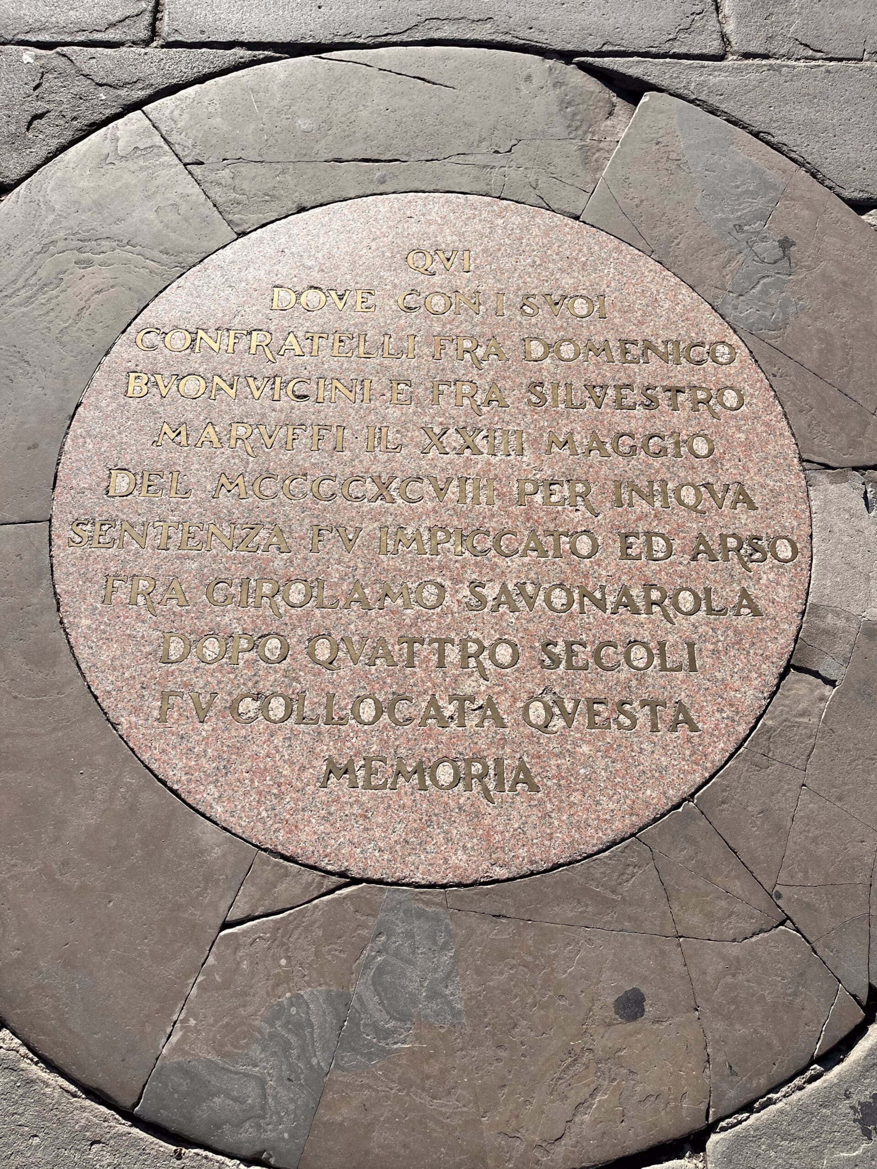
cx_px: 438
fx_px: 878
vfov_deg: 67.3
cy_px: 584
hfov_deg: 53.1
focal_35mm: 26
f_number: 1.6
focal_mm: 5.1
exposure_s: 1/2358
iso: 50
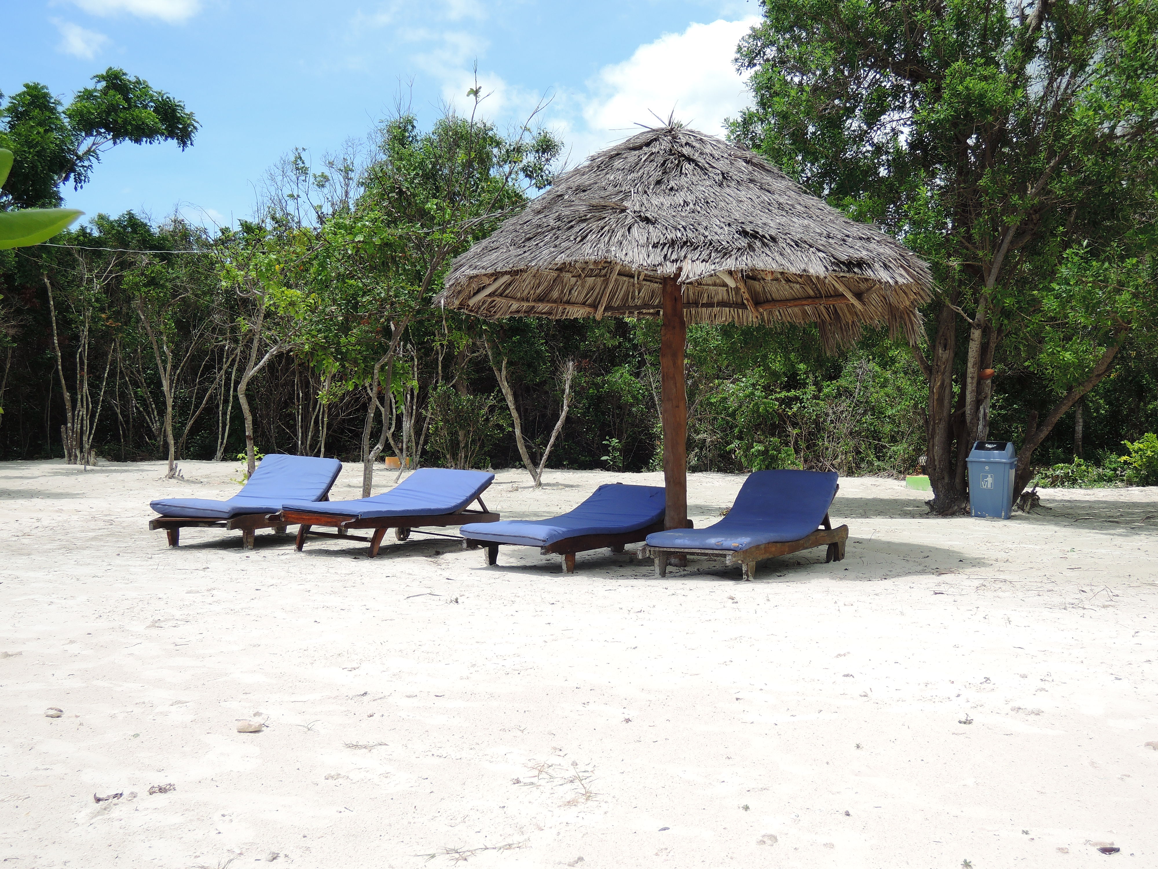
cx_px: 579
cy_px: 434
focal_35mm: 45
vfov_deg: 32.2
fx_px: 1505
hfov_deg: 42.1
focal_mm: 9.6
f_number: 3.7
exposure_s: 1/80
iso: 80
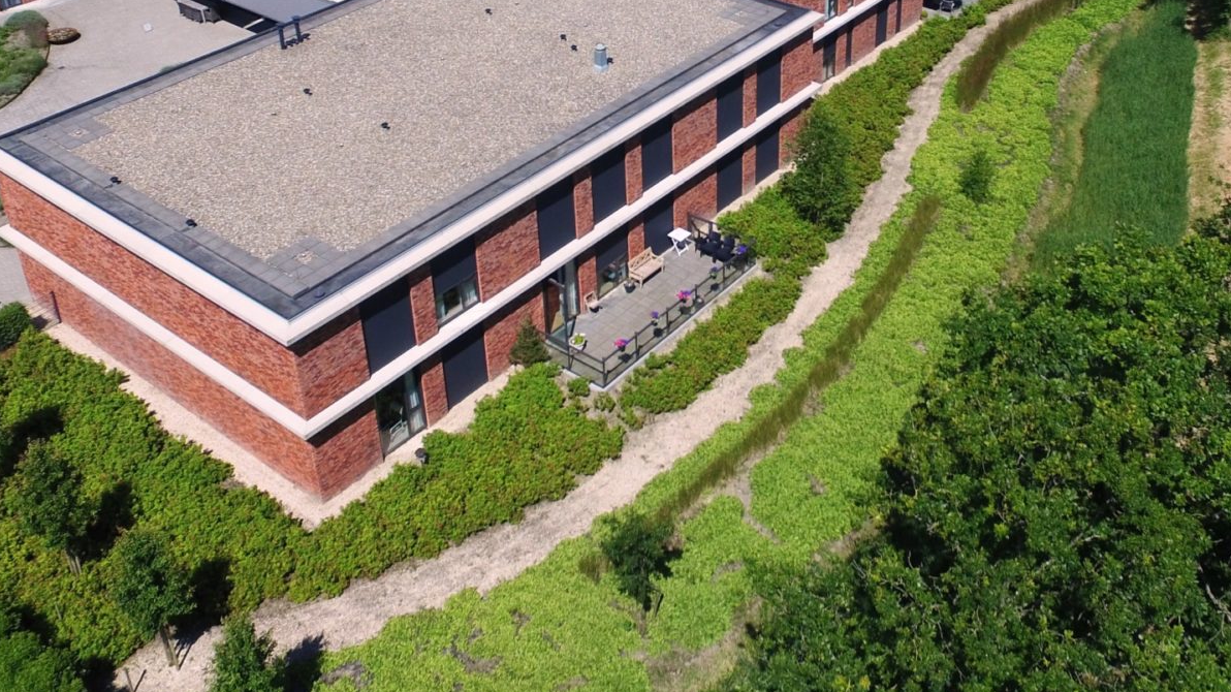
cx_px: 718
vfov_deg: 29.1
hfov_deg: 51.4
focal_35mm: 39
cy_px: 61
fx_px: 1273
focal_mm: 3.61
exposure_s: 1/1650
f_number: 2.8
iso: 100
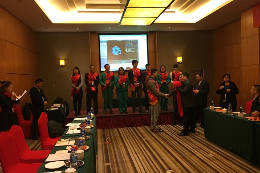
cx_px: 132
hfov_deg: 60.3
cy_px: 86
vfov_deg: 42.3
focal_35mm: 31
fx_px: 224
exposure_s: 1/33
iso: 160
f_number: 2.2
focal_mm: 4.15
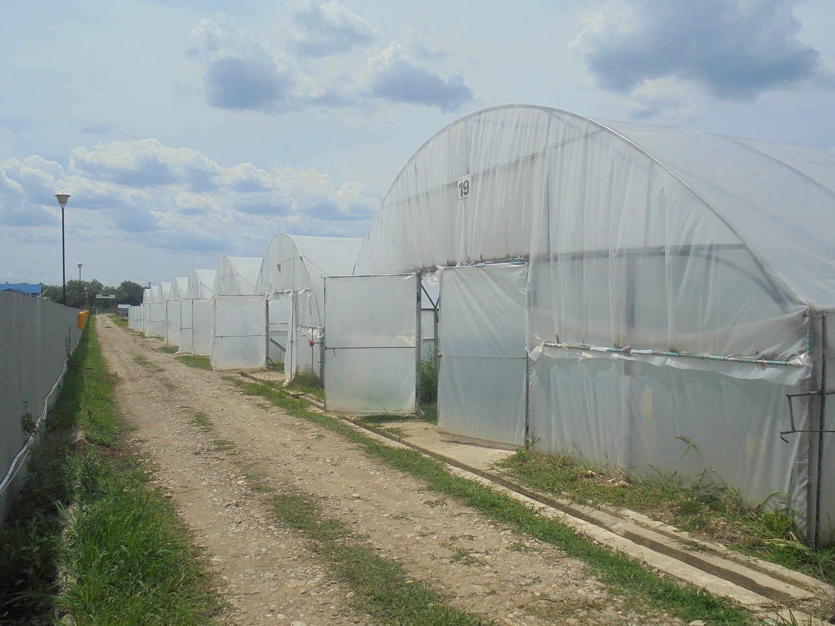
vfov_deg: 48.2
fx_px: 700
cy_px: 313
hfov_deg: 61.7
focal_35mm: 29
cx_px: 418
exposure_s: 1/200
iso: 100
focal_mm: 5.3
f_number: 11.8
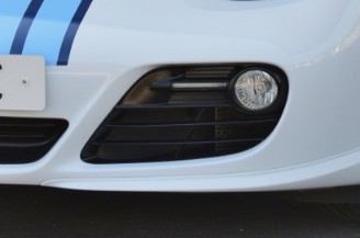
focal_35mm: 258
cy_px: -101
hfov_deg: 8.0
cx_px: 167
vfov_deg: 5.3
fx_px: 2569
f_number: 7.1
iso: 400
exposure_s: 1/200
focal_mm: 55
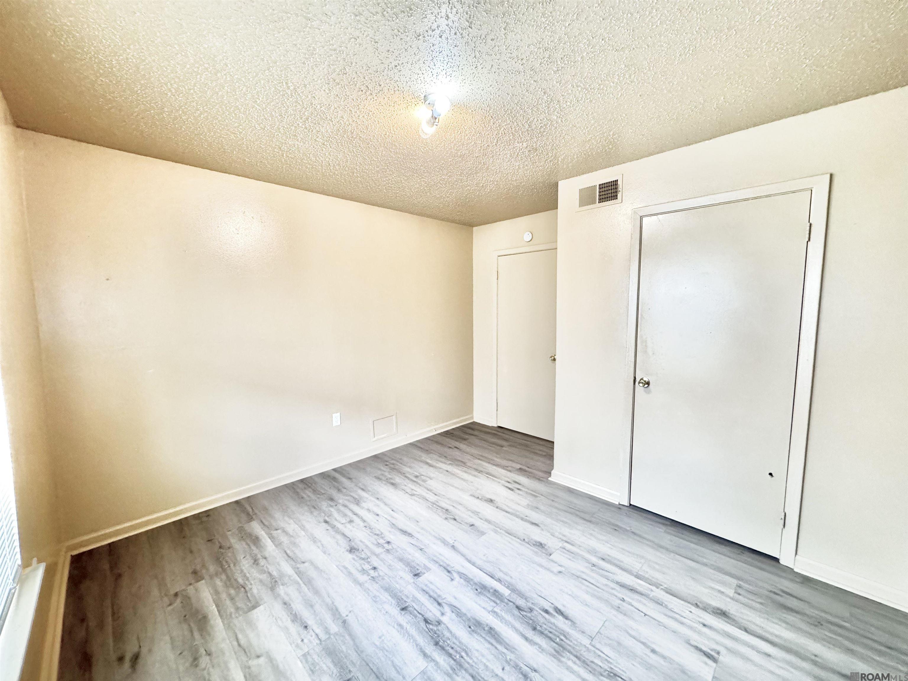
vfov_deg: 85.7
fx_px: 367
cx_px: 454
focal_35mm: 14
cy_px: 340
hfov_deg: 102.1
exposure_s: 1/99
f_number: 2.2
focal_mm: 2.22
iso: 320
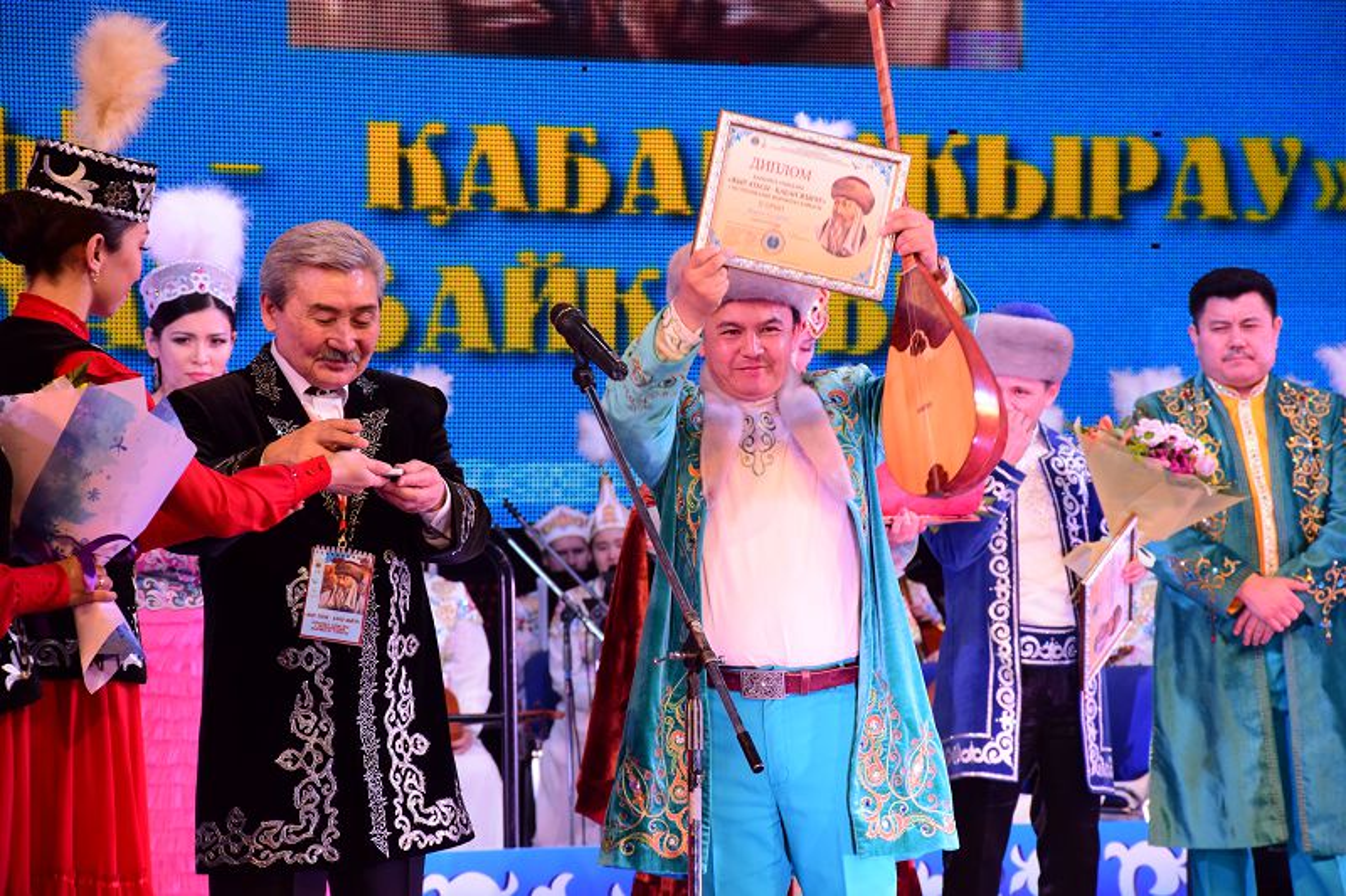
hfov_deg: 12.2
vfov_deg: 8.2
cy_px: 448
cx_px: 673
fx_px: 6280
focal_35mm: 168
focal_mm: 112
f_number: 9
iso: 1000
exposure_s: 1/200
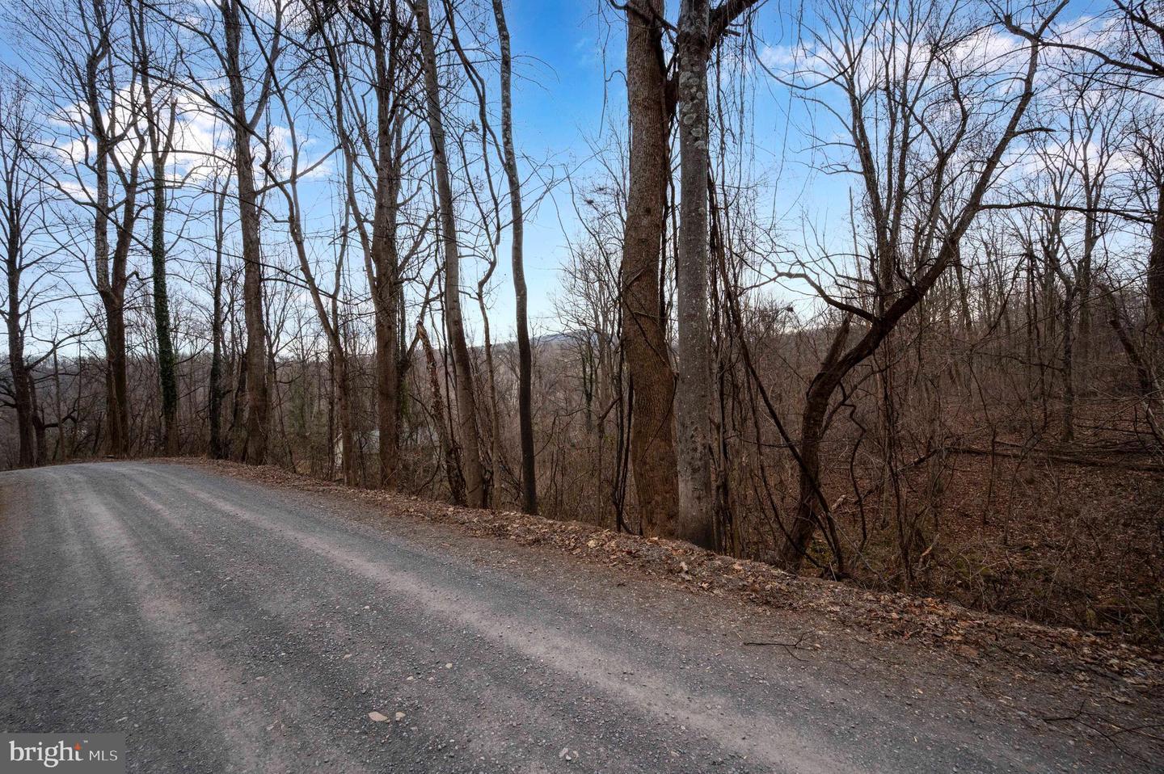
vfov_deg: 81.1
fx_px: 452
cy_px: 387
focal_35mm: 14
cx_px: 582
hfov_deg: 104.3
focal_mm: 14
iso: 1000
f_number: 10
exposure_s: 1/320
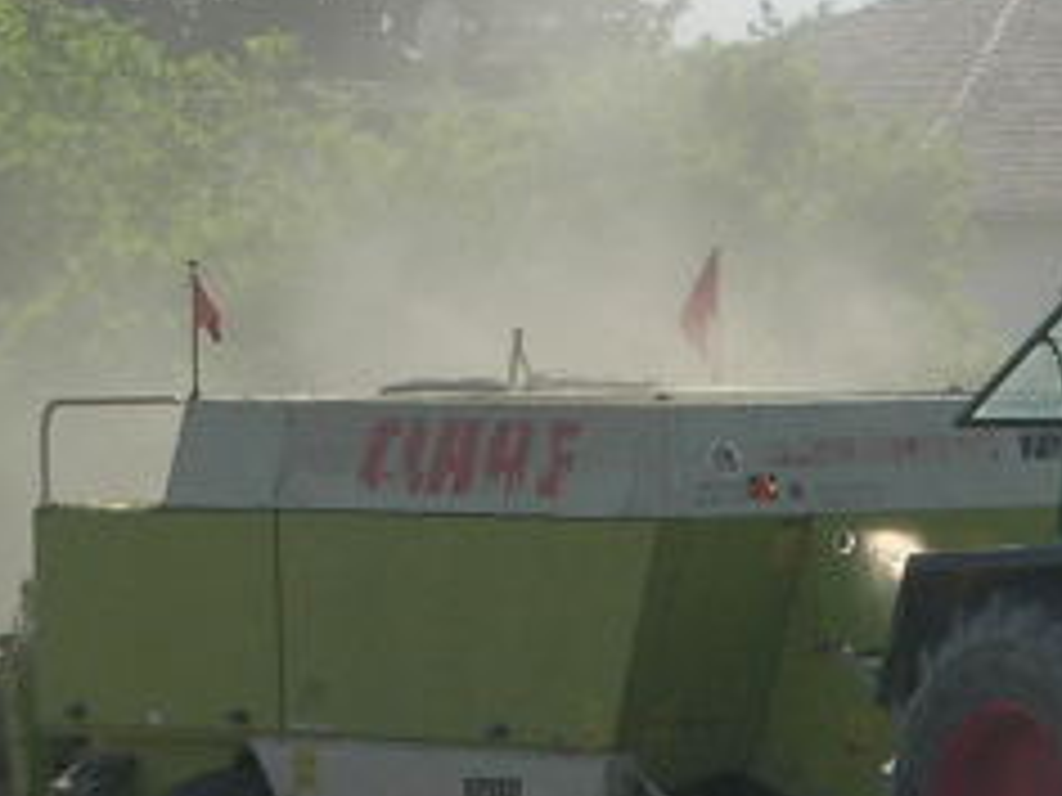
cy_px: 724
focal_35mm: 491
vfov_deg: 3.0
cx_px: 1107
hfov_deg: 4.0
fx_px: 15064
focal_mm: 23.4
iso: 64
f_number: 8.2
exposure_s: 1/268
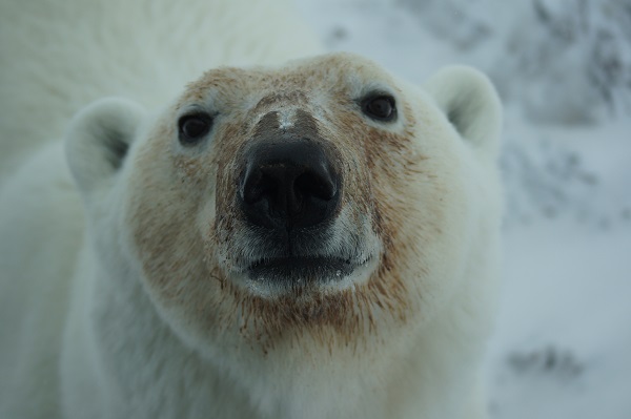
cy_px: 210
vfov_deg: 12.2
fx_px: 1970
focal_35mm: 112
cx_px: 316
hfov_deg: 18.2
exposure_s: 1/500
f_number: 4.5
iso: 160
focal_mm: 75
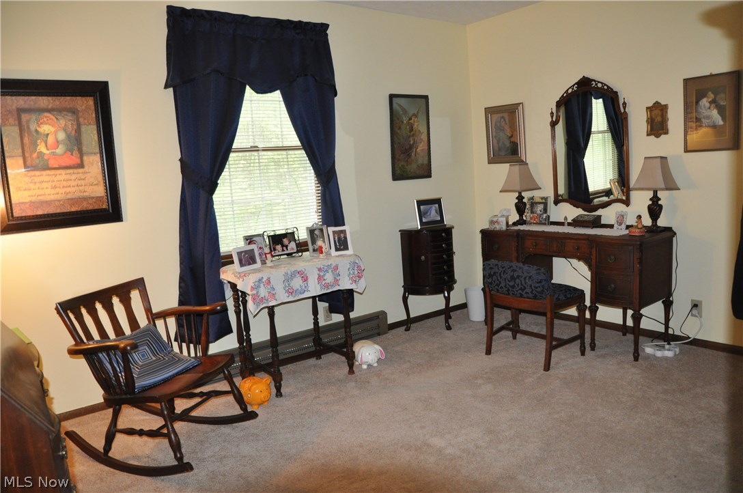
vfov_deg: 50.3
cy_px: 246
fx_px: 526
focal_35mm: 26
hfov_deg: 70.5
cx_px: 372
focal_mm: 17
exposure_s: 1/60
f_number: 2.8
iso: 800
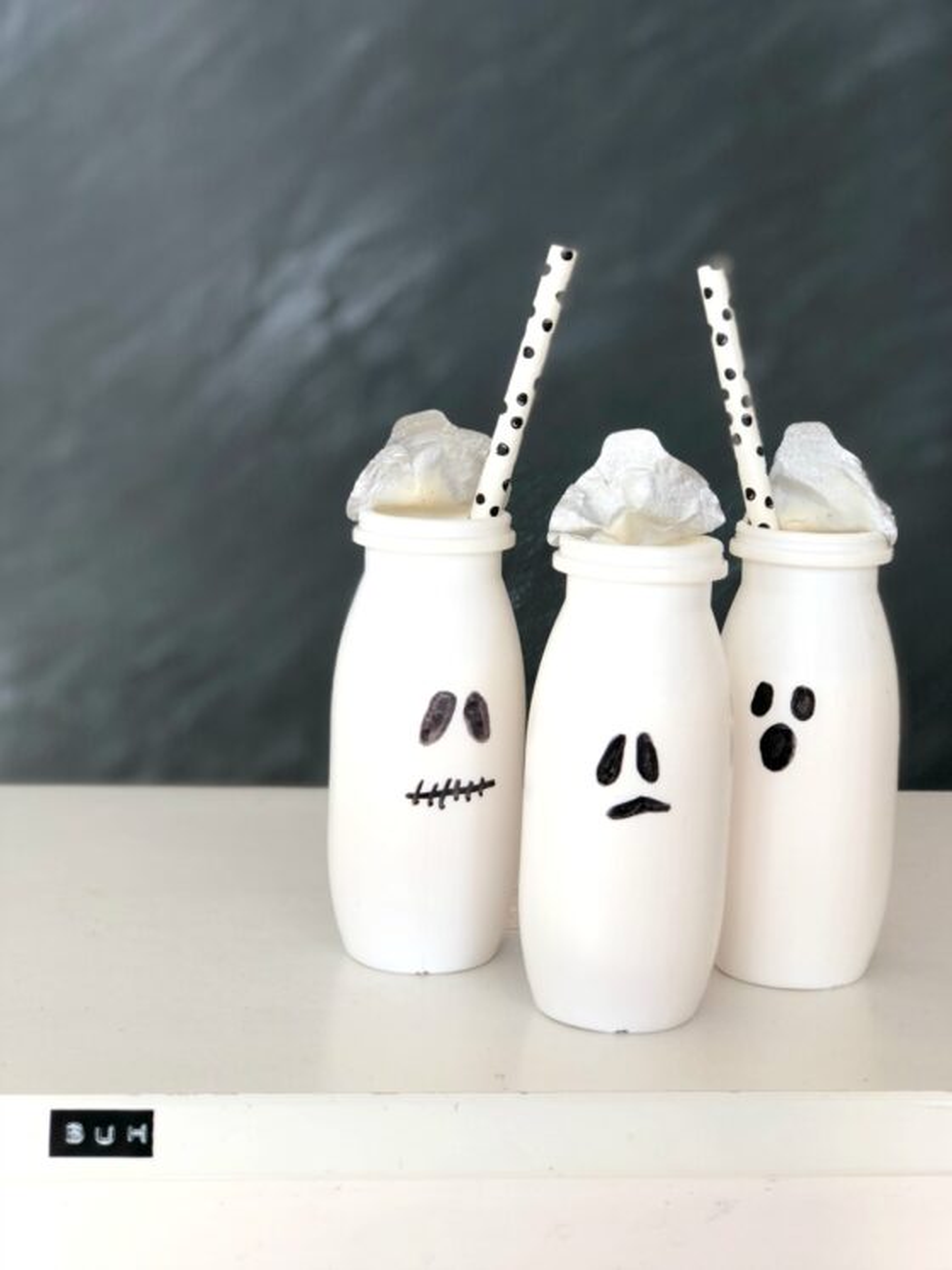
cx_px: 476
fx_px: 2091
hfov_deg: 25.7
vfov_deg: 33.8
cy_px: 635
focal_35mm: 57
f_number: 2.8
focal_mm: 6.6
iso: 32
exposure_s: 1/120
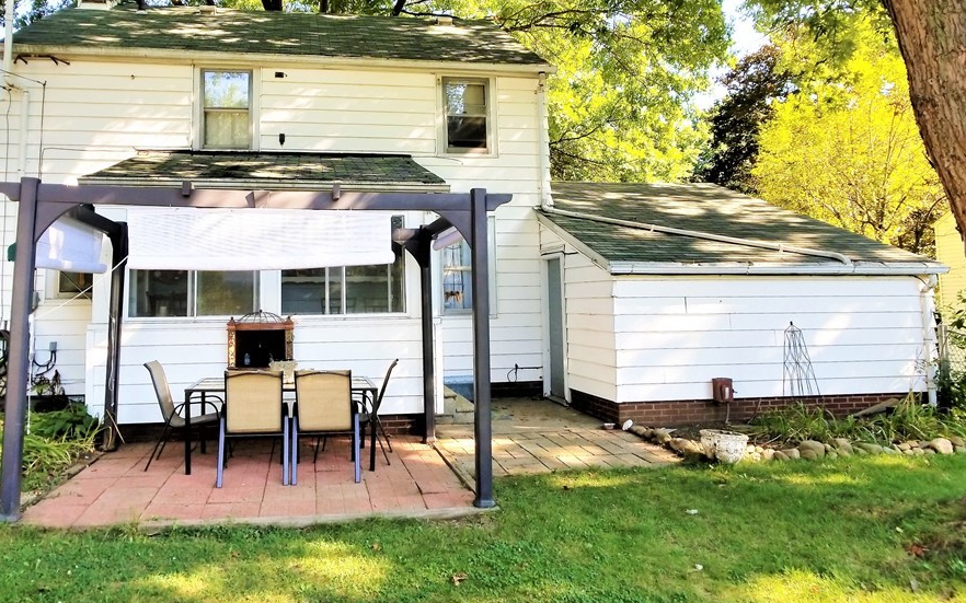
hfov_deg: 59.6
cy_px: 243
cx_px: 442
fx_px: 842
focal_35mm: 32
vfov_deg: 39.3
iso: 50
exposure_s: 1/642
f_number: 1.7
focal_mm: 4.25
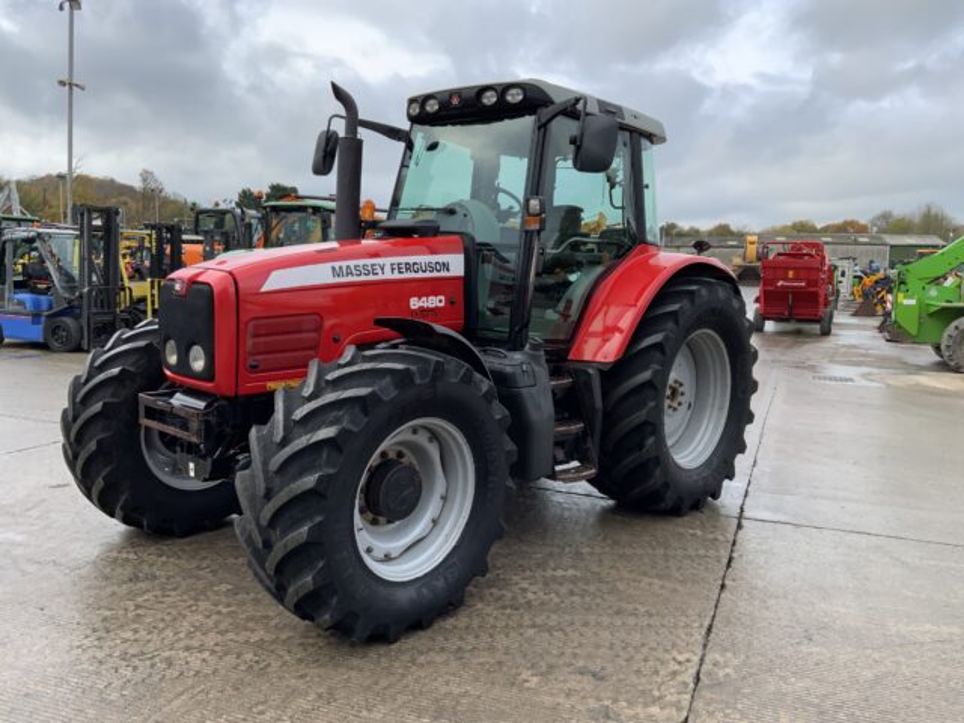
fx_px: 808
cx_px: 482
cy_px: 362
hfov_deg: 61.7
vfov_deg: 48.2
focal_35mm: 29
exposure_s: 1/454
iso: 16
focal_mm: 3
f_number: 1.8
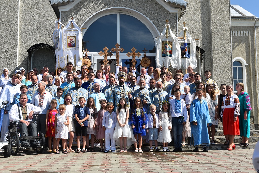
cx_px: 130
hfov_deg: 42.3
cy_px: 86
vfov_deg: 29.0
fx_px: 335
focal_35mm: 46
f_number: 8
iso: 100
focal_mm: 31
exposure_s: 1/320
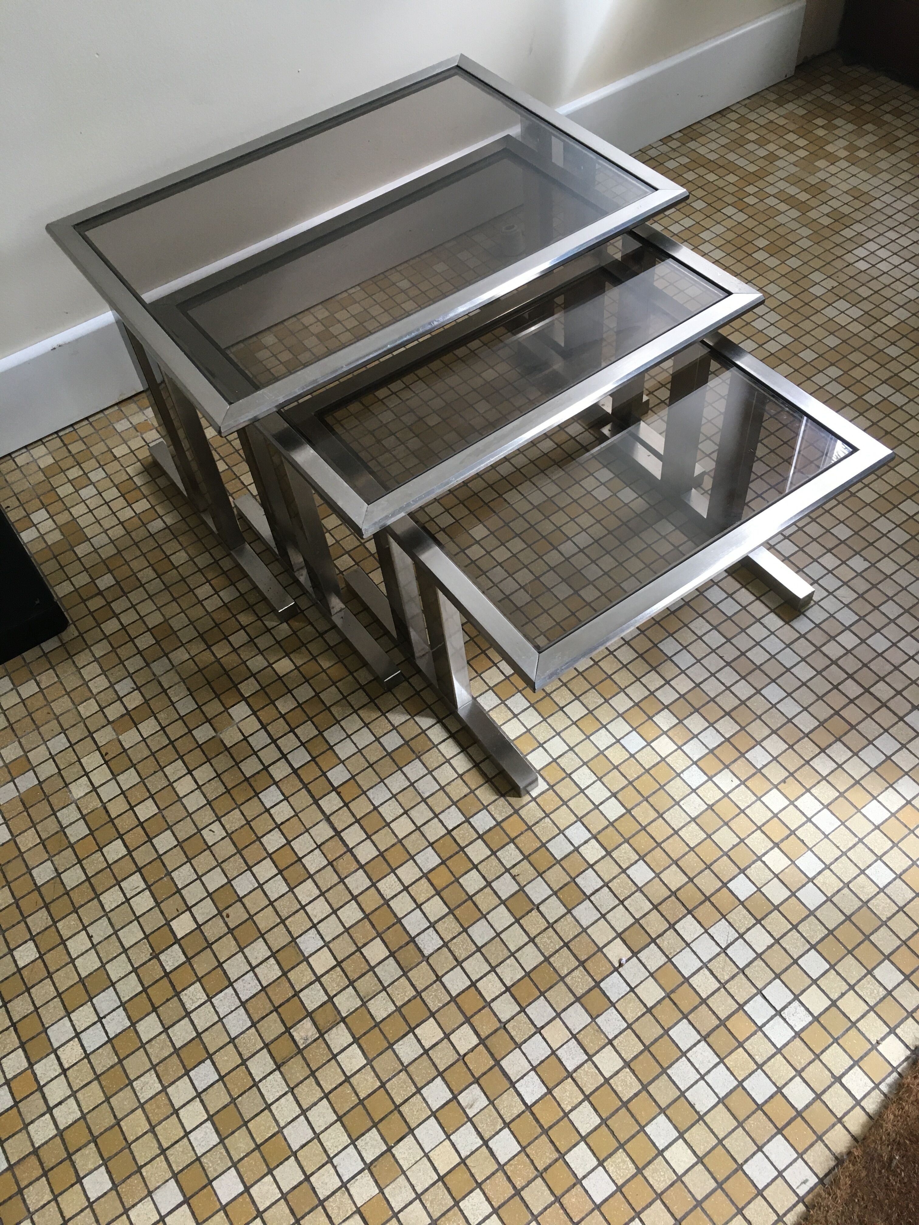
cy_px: 612
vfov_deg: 61.7
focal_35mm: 29
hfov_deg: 48.2
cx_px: 460
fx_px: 1027
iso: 50
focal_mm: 4.15
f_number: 2.2
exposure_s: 1/33
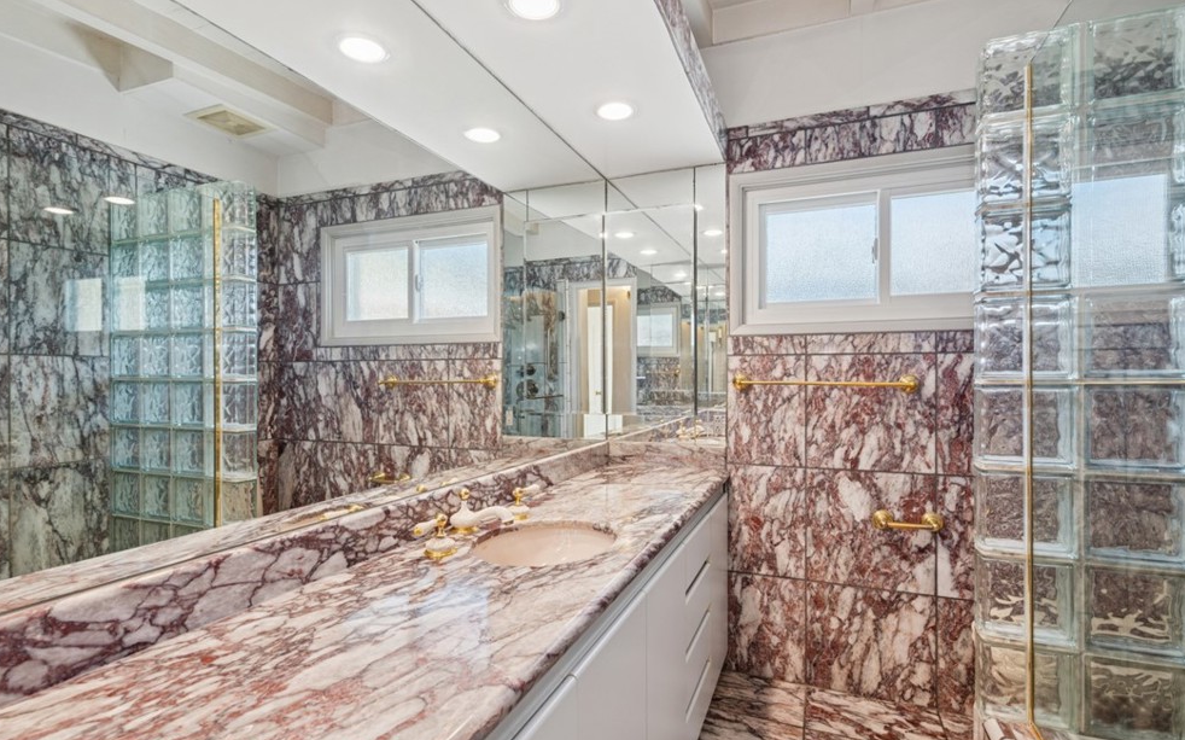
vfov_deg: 67.9
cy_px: 391
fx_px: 549
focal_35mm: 17
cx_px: 592
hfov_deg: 94.4
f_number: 8
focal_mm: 16
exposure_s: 1/20
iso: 320
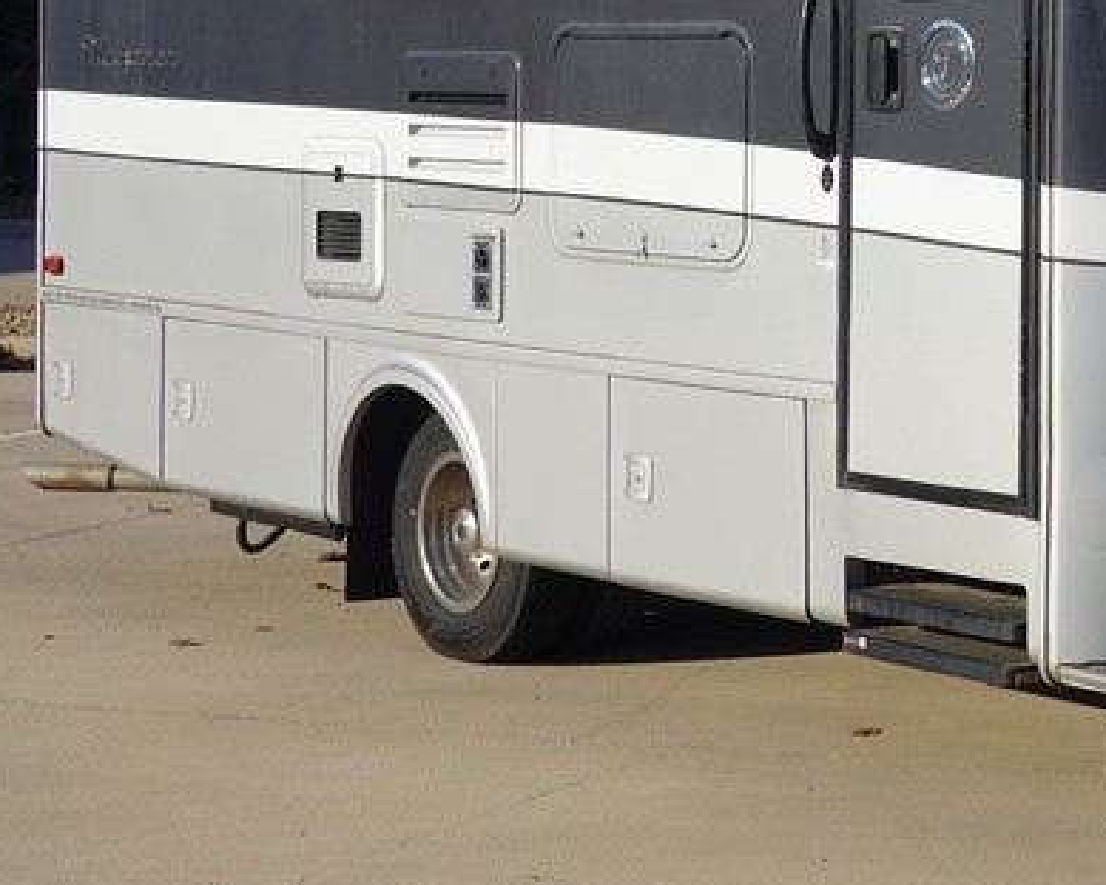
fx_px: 3240
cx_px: 1271
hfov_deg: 18.5
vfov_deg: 15.3
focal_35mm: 99
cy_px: 55
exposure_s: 1/500
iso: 100
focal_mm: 15.28
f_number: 5.6
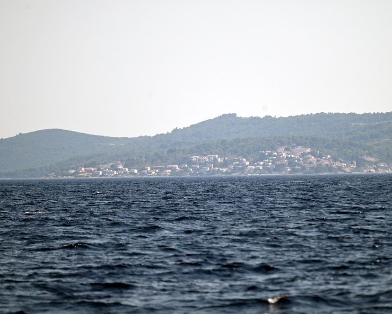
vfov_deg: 4.9
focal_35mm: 317
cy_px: 157
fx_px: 3677
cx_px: 220
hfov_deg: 6.1
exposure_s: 1/1000
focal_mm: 280
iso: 100
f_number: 5.6
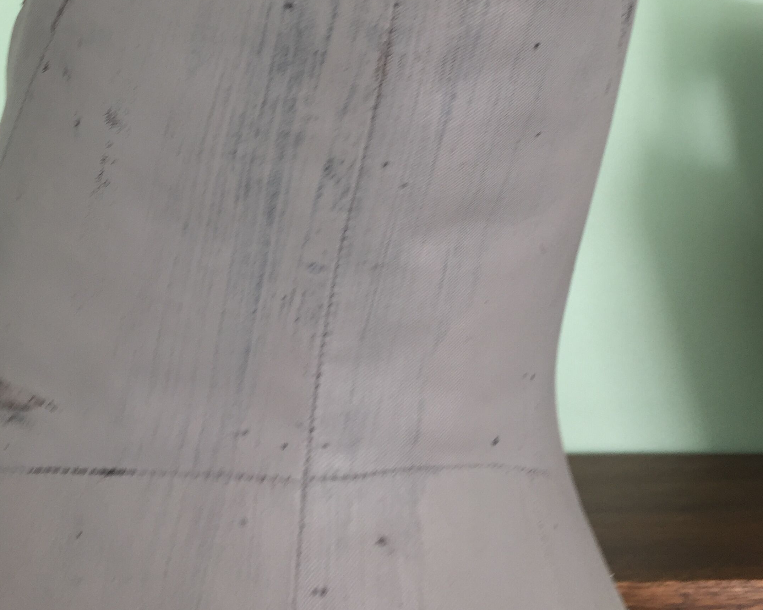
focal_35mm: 43
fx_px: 971
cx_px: 397
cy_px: 86
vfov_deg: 33.4
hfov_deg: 42.9
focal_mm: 4.15
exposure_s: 1/50
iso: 32
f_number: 2.2
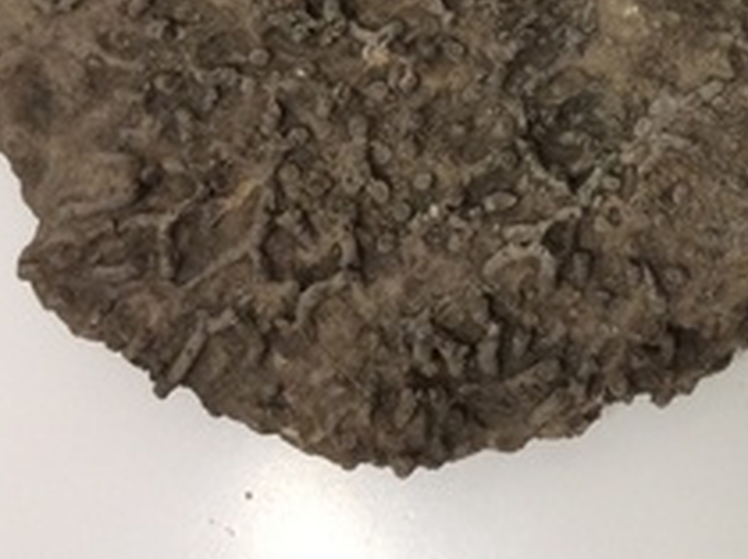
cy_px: -5
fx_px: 1576
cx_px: 752
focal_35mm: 73
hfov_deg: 25.4
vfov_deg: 19.5
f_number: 2.4
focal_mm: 3.3
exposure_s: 1/24
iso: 80
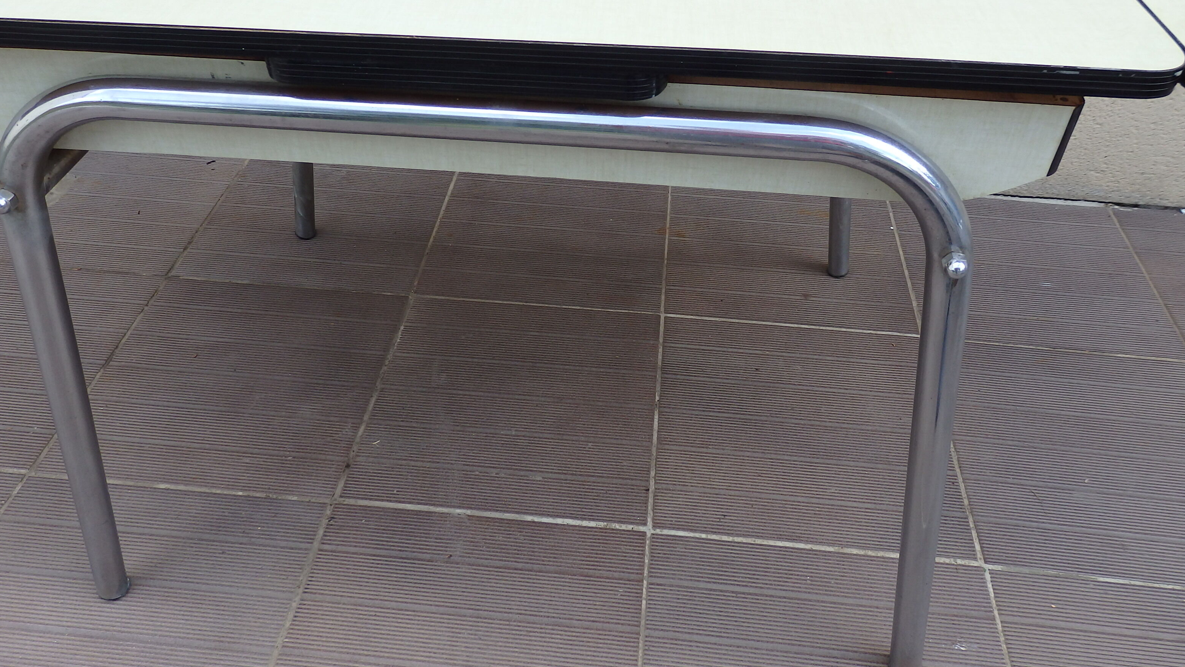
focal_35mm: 28
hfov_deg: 67.9
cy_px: 311
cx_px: 581
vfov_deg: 41.5
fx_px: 880
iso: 125
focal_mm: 4.5
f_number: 3
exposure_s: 1/400
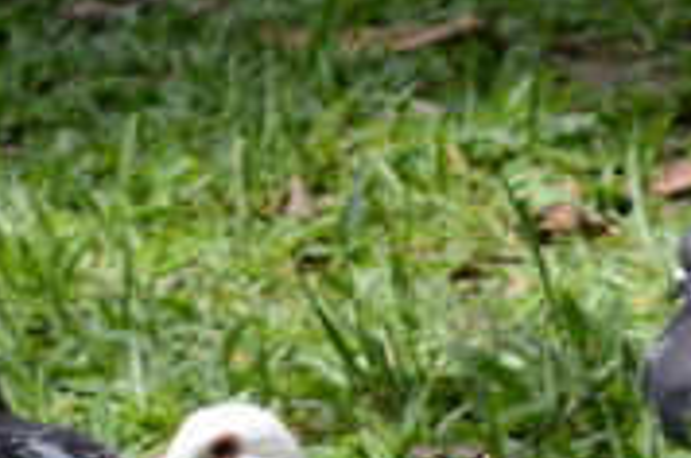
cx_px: 235
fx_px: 8674
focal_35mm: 453
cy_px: 503
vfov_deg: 3.0
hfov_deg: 4.6
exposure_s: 1/200
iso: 100
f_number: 5.6
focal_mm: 55
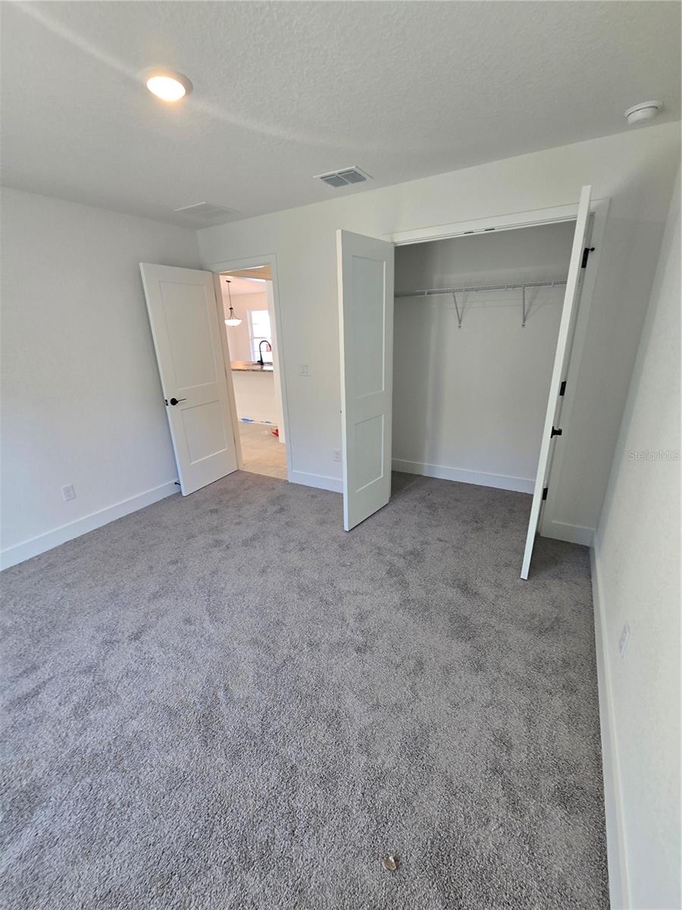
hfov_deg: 89.9
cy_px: 455
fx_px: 341
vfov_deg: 106.2
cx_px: 341
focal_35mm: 13
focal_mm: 2.2
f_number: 2.2
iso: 100
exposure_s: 1/60
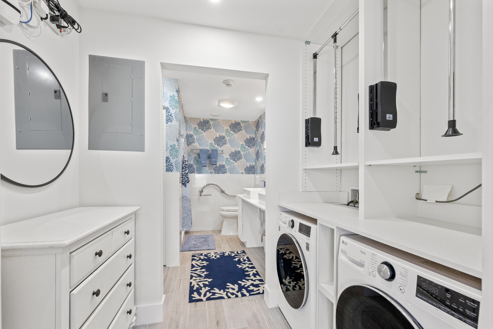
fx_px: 205
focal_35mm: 15
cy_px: 164
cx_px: 246
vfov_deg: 77.3
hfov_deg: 100.4
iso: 500
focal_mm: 15
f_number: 8
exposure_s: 1/13
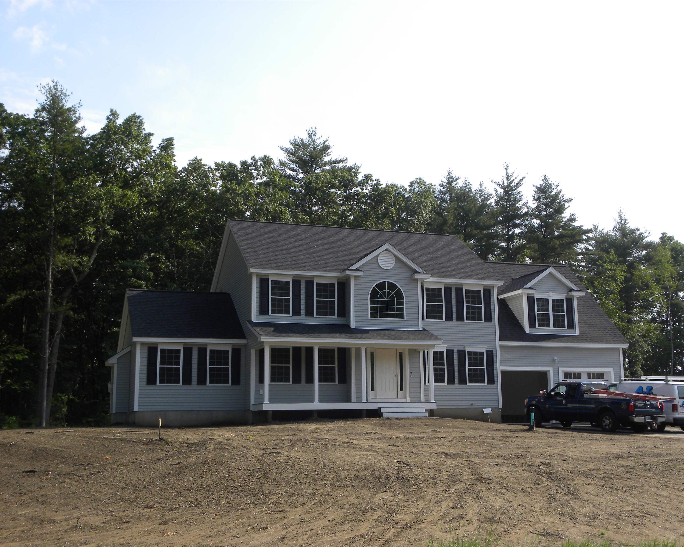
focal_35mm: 43
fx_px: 870
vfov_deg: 34.9
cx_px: 366
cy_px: 275
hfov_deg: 42.9
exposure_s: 1/259
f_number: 5.6
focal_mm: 7.3
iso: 64
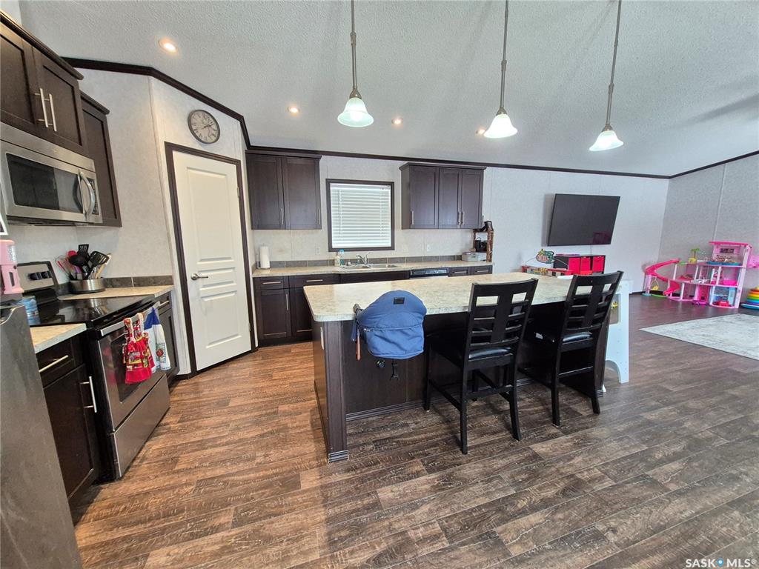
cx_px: 380
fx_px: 285
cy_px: 284
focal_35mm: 13
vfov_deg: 89.9
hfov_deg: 106.2
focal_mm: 1.74
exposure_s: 1/60
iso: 500
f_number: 2.2
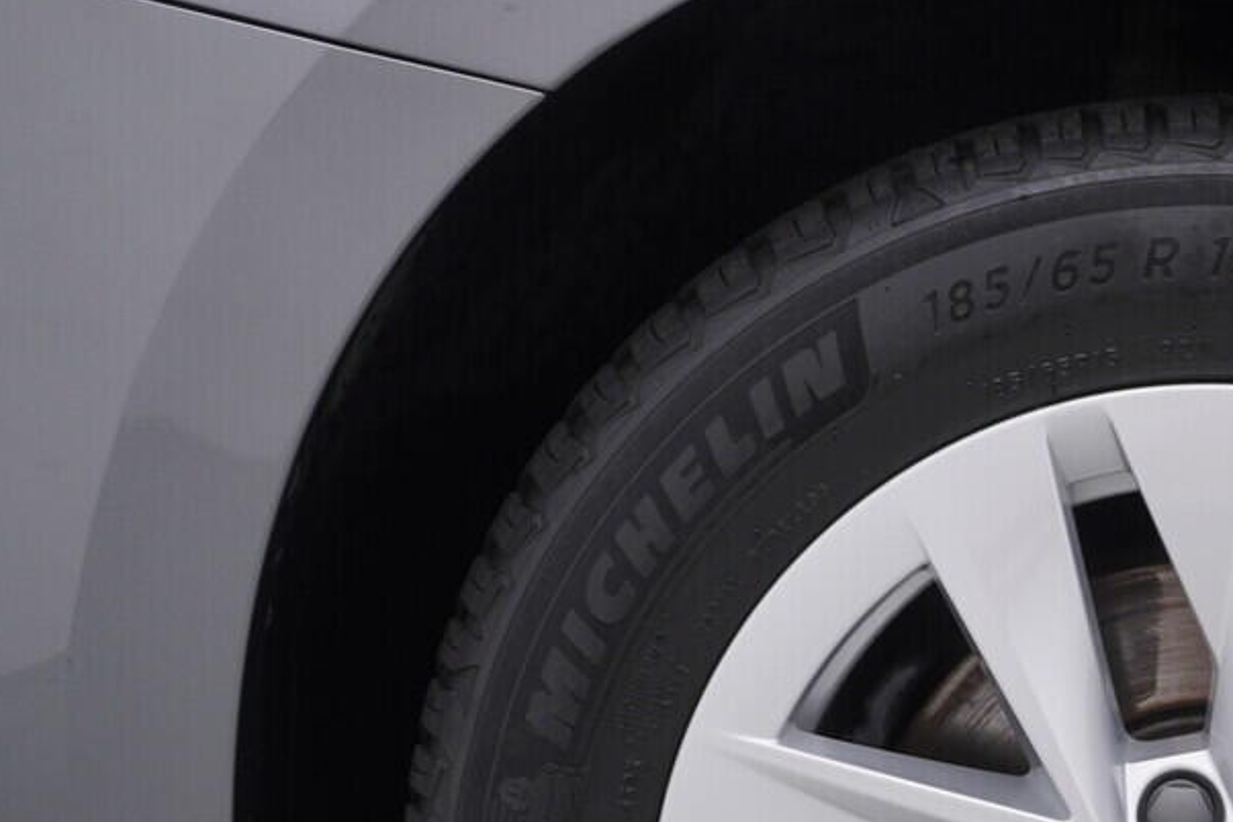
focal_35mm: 86
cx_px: 1180
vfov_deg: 15.6
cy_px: 810
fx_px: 2945
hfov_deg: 22.9
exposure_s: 1/60
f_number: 4
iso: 125
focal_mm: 24
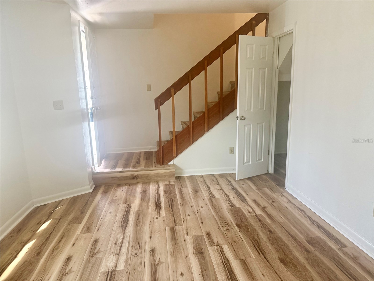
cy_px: 140
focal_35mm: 24
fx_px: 259
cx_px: 187
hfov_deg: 71.6
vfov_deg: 56.8
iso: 200
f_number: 1.78
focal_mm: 6.76
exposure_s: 1/90
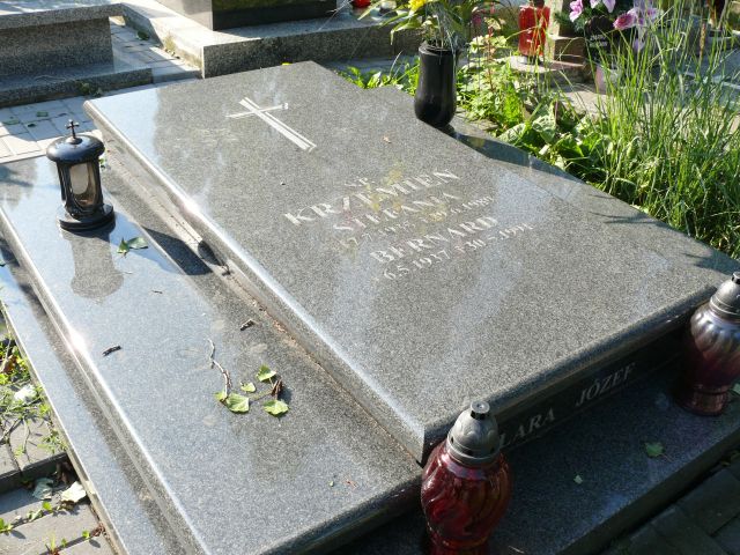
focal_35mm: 35
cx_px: 370
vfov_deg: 40.7
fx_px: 748
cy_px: 278
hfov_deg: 52.6
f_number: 4
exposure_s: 1/200
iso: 100
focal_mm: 7.4
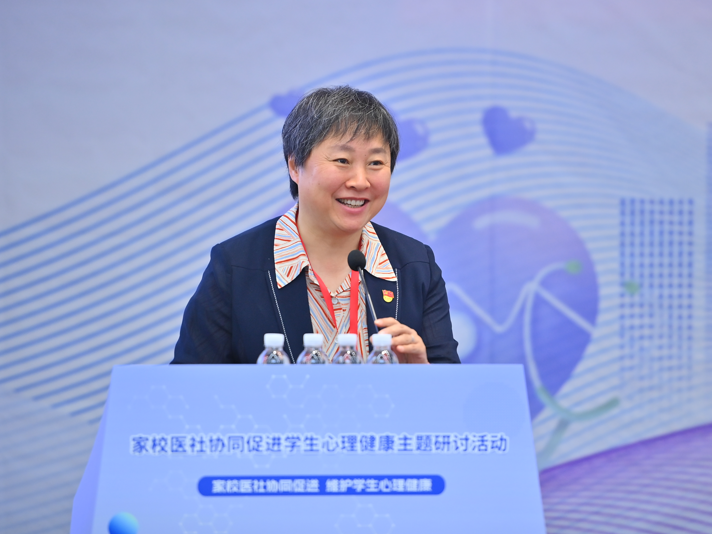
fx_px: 5368
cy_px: 267
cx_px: 390
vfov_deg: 5.7
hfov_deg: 7.6
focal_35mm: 261
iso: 1250
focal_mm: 200
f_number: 2.8
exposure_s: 1/100
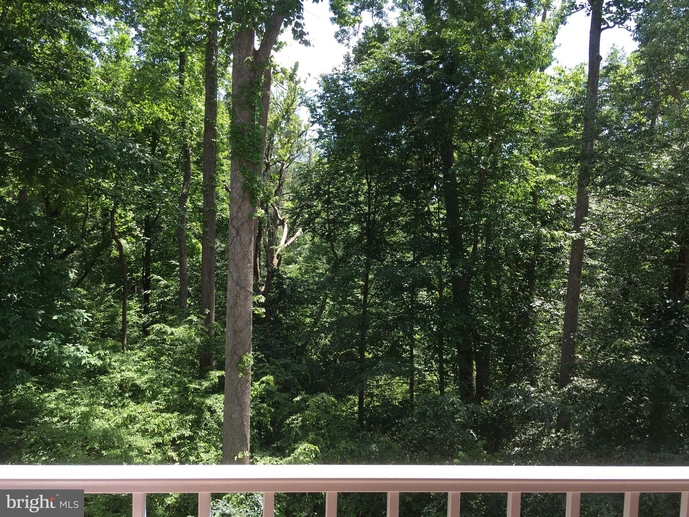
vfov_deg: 48.2
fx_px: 577
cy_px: 258
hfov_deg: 61.7
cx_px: 344
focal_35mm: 29
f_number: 2.2
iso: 25
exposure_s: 1/219
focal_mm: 4.15
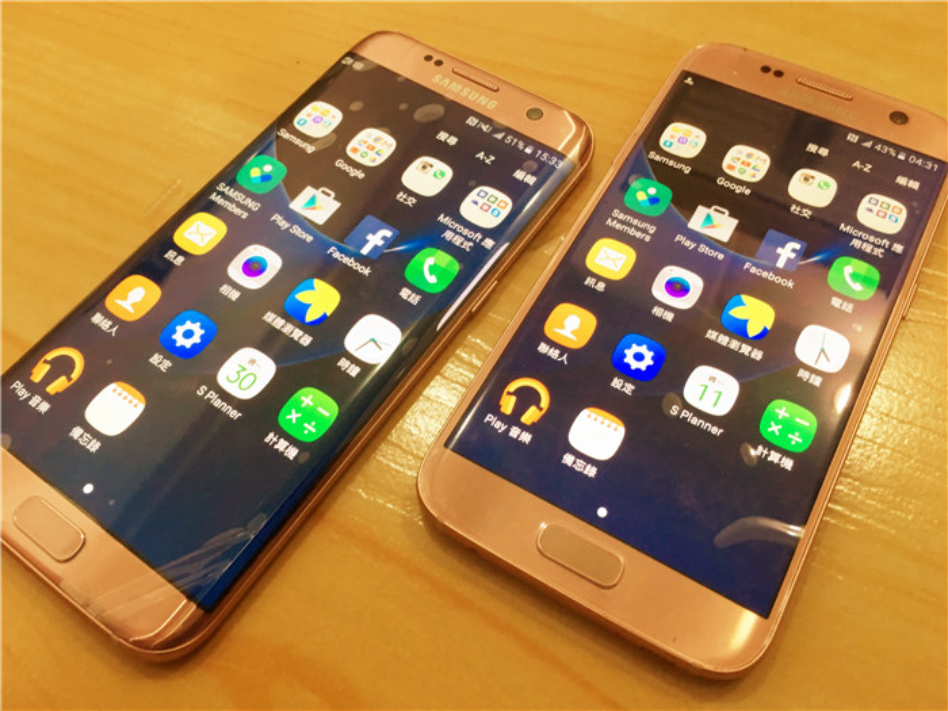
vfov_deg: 48.2
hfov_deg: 61.7
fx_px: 794
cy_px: 356
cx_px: 474
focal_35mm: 29
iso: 64
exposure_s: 1/17
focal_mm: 4.15
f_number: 2.2
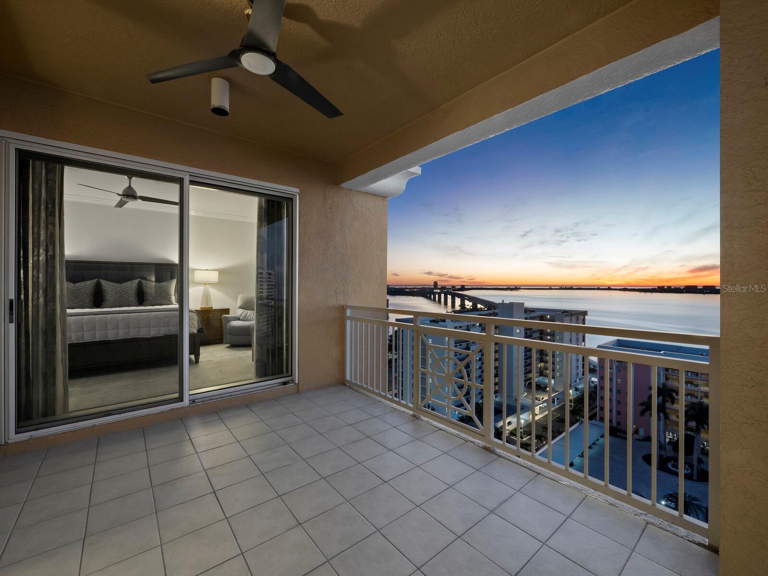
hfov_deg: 102.0
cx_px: 384
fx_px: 311
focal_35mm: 14
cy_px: 288
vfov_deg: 85.7
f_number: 14
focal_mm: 7
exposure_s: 2.5
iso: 320
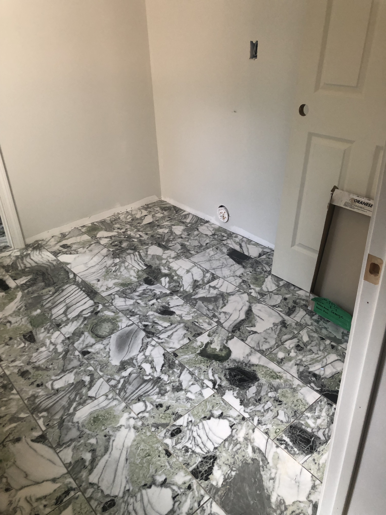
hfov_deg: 49.7
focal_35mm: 28
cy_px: 258
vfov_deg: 63.4
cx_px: 193
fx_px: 416
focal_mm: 3.99
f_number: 1.8
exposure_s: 1/30
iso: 25
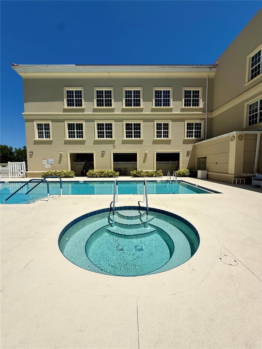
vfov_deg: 102.1
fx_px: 141
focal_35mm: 14
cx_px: 131
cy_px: 174
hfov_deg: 85.7
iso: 50
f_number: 2.2
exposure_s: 1/6173
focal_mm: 2.22
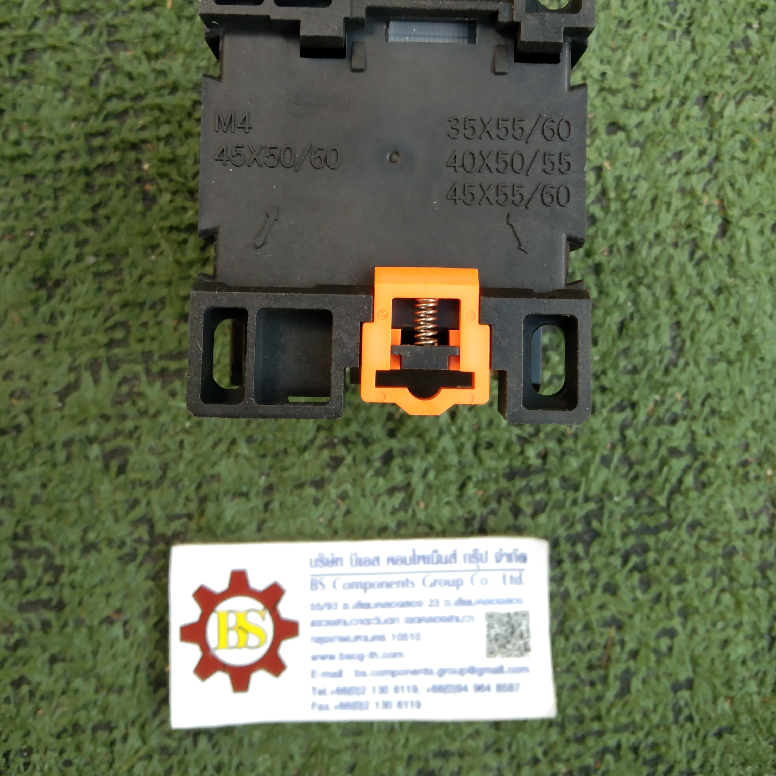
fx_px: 938
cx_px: 398
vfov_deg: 44.5
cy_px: 282
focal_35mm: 37
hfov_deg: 44.9
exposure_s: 1/50
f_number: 2.2
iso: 105
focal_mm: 3.65
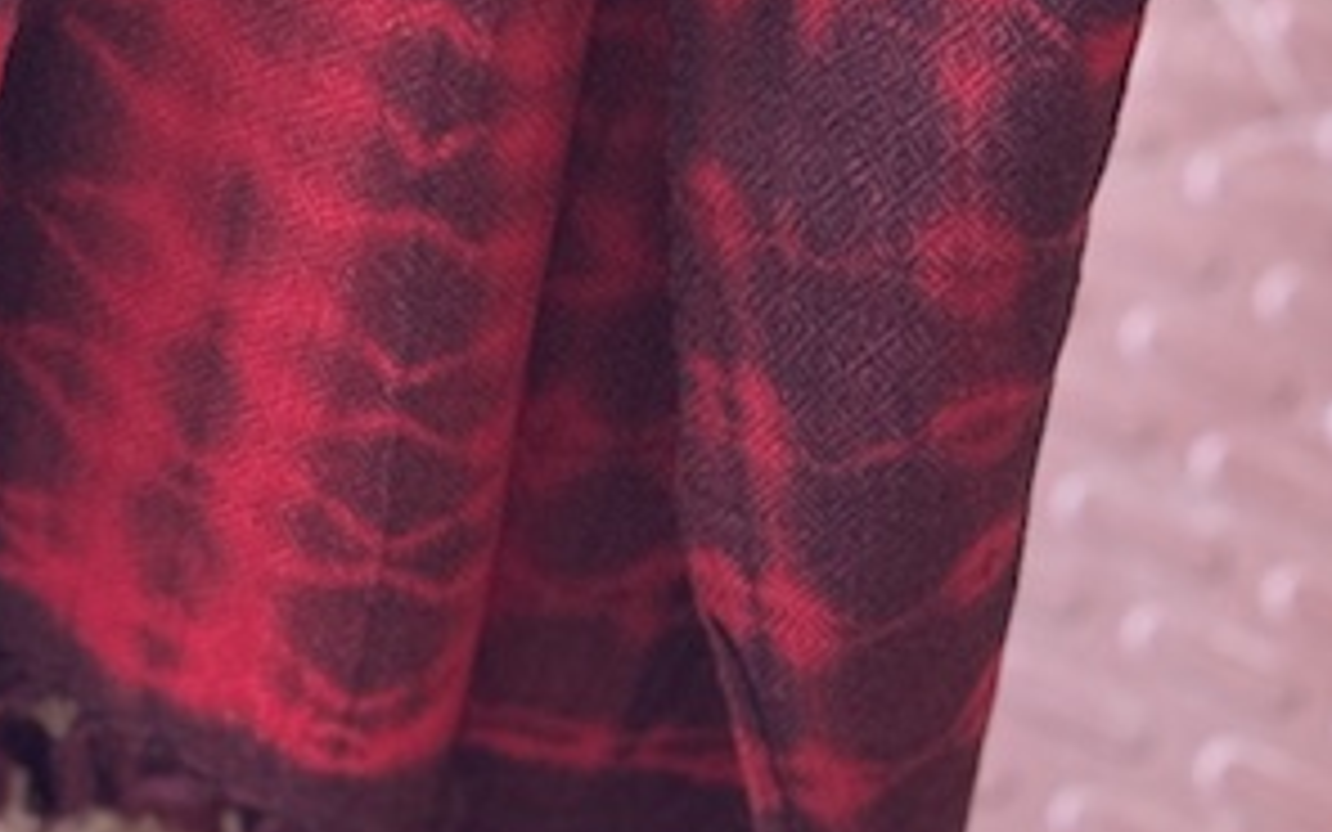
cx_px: -259
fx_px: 6208
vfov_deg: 7.2
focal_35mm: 171
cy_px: -1174
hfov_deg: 12.0
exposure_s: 1/60
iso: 125
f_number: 1.78
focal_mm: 6.76
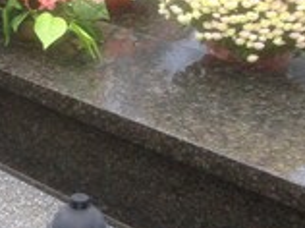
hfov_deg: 13.1
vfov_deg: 11.0
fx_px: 1179
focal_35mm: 134
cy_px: 164
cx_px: -266
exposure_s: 1/120
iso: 80
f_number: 2.4
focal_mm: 4.12
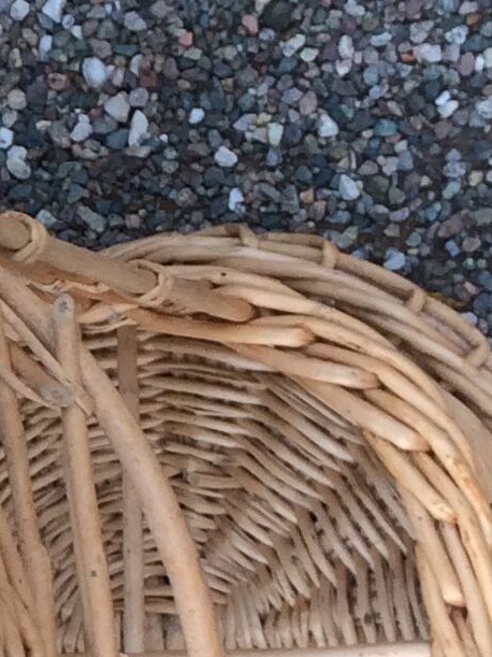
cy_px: 571
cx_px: -578
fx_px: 2938
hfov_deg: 8.9
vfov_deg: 12.7
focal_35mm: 155
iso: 32
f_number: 2.2
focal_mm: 4.15
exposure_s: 1/265
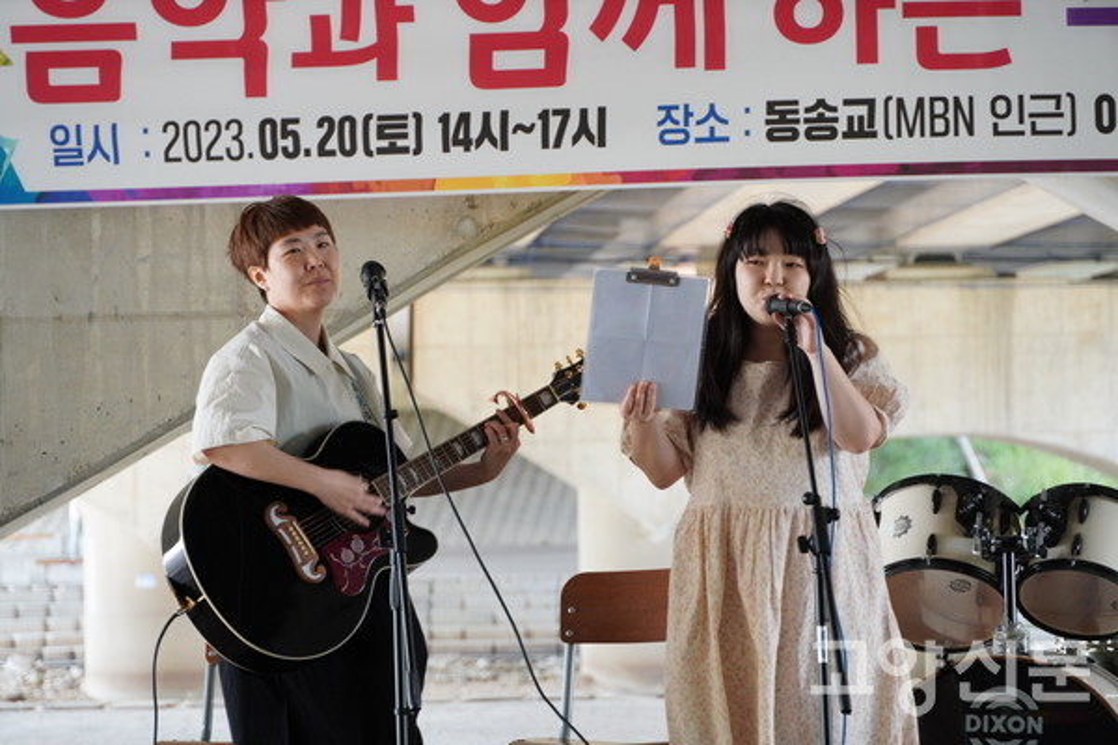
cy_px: 372
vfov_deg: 9.5
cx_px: 559
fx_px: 4472
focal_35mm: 144
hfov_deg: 14.3
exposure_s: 1/160
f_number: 5.6
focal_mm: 96
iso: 1250
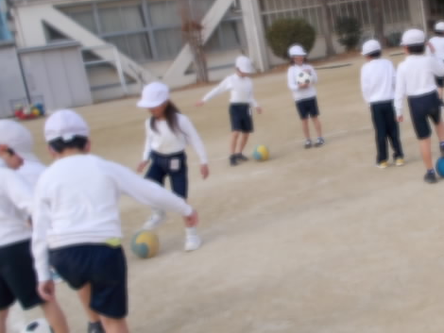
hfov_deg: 50.1
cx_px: 238
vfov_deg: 38.6
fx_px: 475
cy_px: 191
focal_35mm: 37
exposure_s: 1/400
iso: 80
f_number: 3.3
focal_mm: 4.1
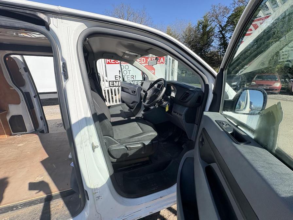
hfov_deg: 102.1
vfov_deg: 85.7
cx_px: 146
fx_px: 119
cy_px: 110
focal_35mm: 14
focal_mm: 2.22
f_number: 2.2
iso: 64
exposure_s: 1/582
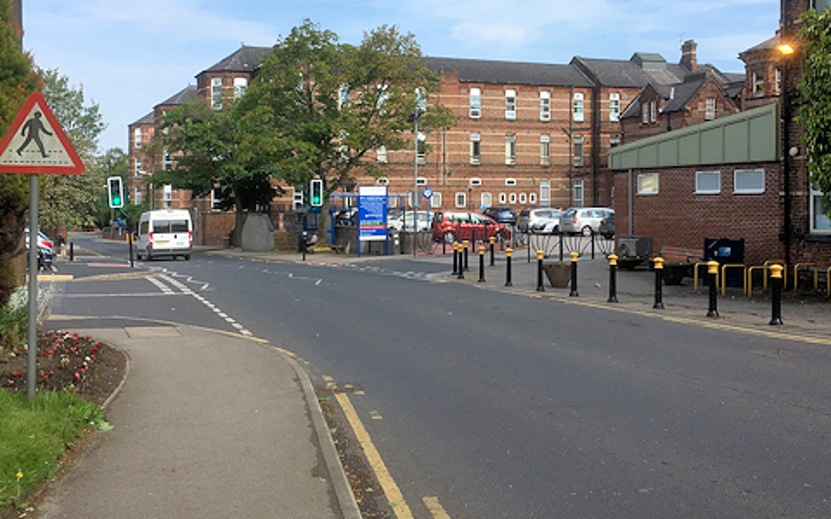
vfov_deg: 31.2
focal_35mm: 41
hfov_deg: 48.2
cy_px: 204
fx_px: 929
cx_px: 412
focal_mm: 4.15
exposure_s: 1/1603
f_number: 2.2
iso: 25
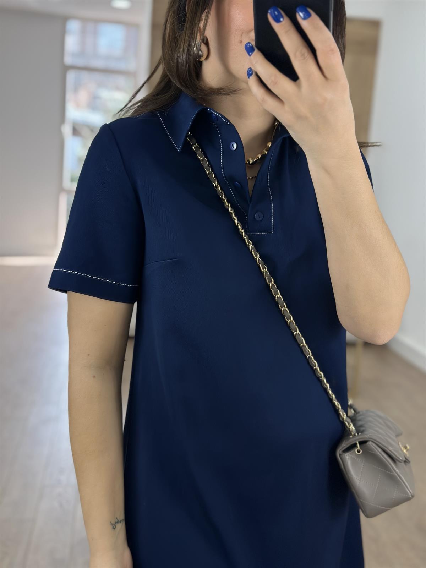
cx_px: 213
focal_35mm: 48
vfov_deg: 39.7
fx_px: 788
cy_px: 284
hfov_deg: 30.3
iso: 80
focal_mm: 6.86
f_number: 1.78
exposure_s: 1/439
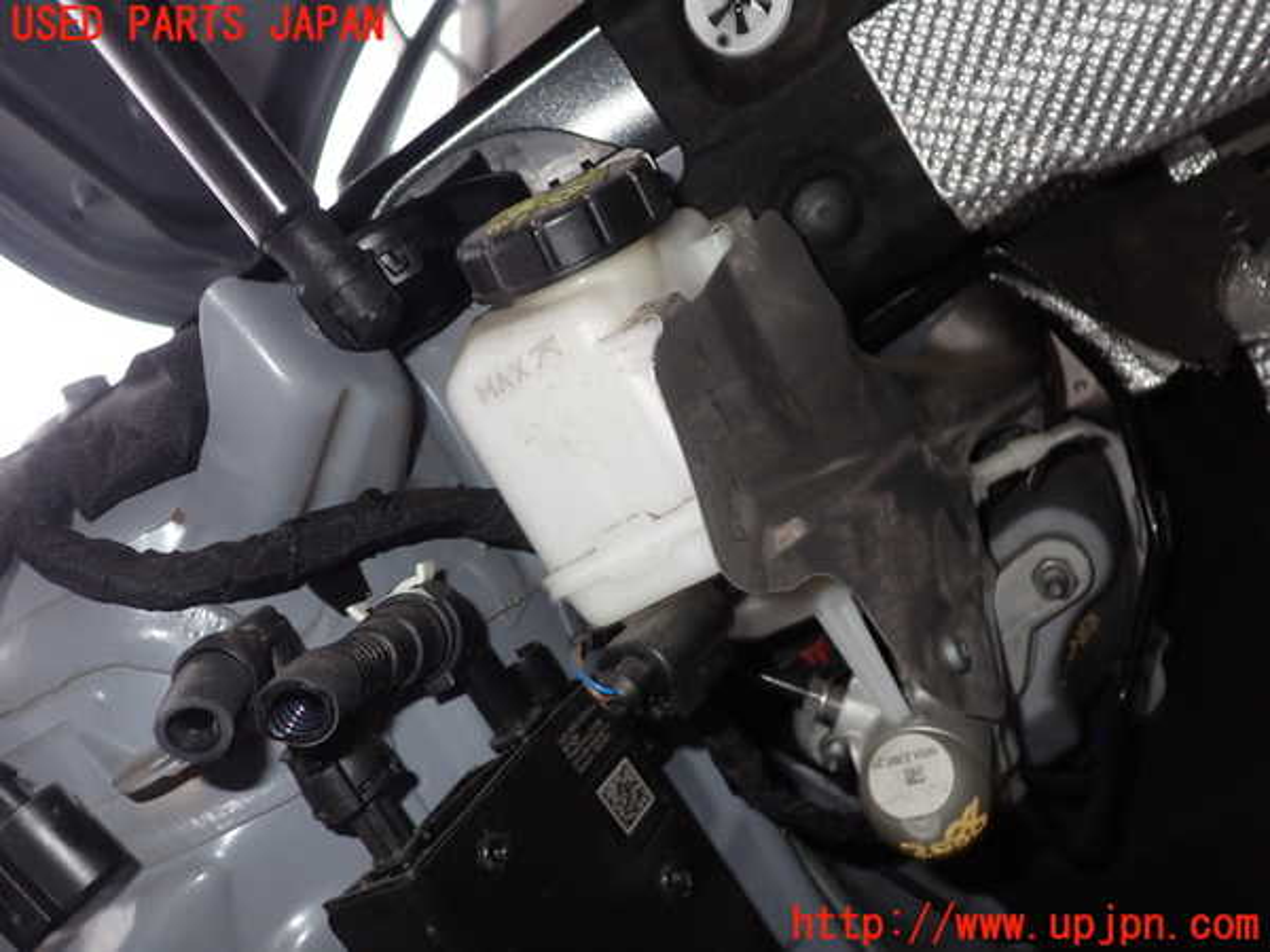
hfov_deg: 60.0
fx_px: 1101
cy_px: 476
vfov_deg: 46.8
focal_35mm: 30
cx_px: 635
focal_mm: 5.4
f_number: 6.3
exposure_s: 1/30
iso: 200
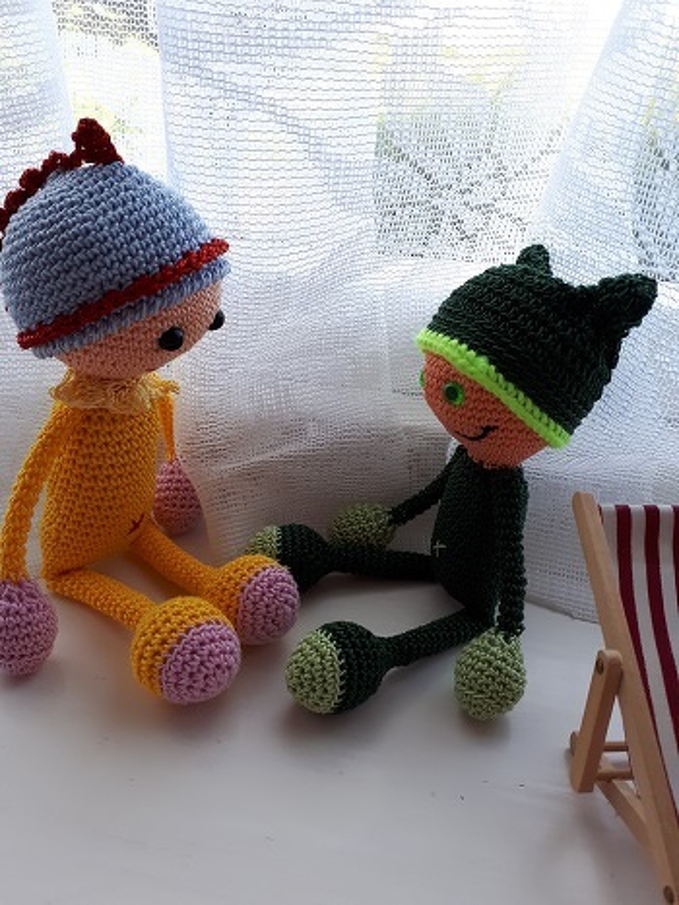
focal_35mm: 27
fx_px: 706
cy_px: 452
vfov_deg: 65.3
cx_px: 340
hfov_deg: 51.4
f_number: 1.9
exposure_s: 1/100
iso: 64
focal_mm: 3.6
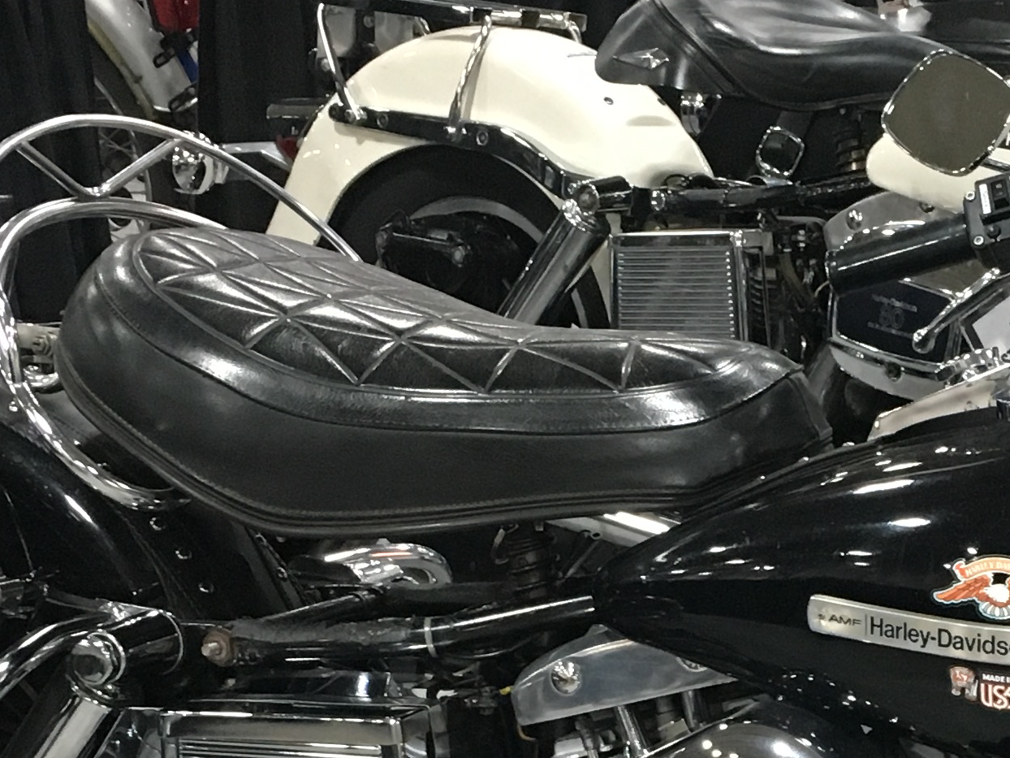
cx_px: 844
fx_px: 2743
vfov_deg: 15.3
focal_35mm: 94
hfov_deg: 20.6
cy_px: 844
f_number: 2.2
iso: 200
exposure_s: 1/24
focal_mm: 4.15
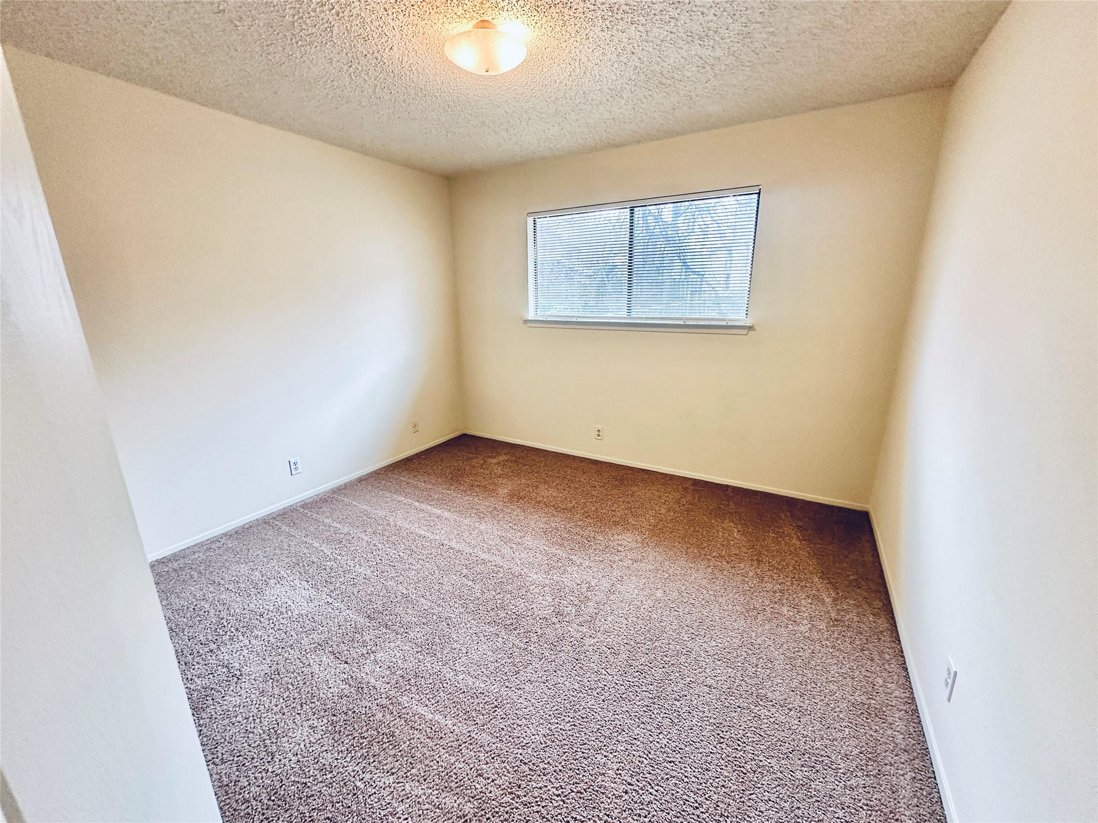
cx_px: 549
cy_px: 412
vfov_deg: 85.7
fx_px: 444
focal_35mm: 14
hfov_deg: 102.1
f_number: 2.2
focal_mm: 2.22
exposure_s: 1/60
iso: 160
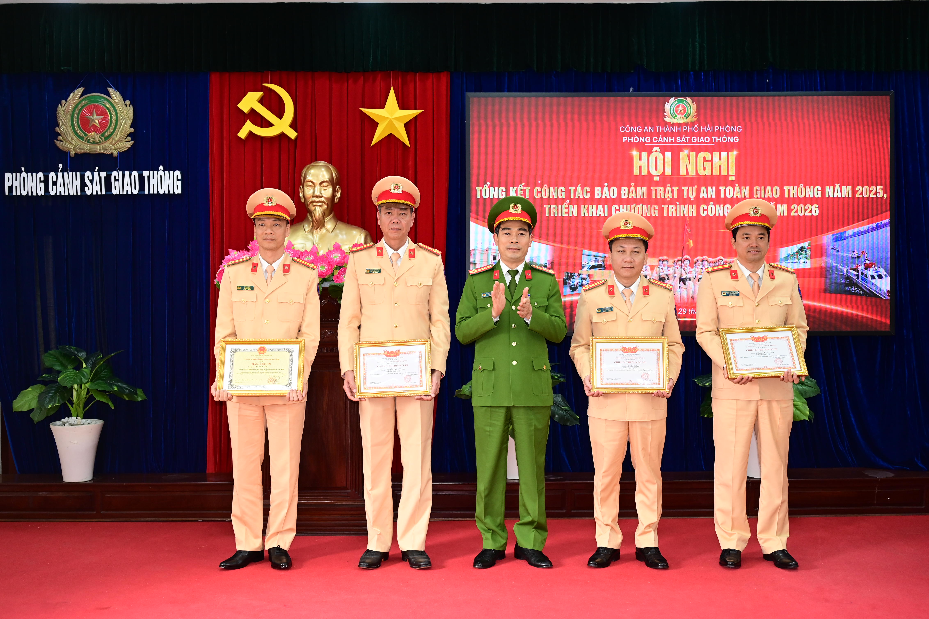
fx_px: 954
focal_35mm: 37
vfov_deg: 35.9
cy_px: 310
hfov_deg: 51.9
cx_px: 464
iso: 1600
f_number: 4
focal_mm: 37
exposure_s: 1/160
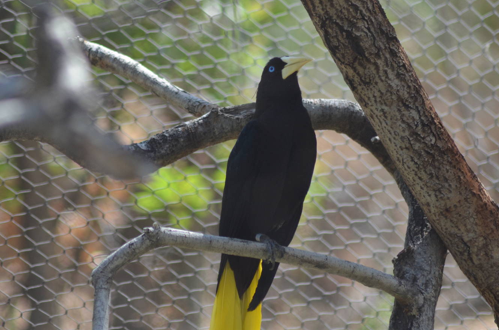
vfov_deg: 3.3
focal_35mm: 415
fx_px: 5741
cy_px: 185
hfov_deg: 5.0
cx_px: 234
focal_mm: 230
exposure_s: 1/1000
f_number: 5
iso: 640
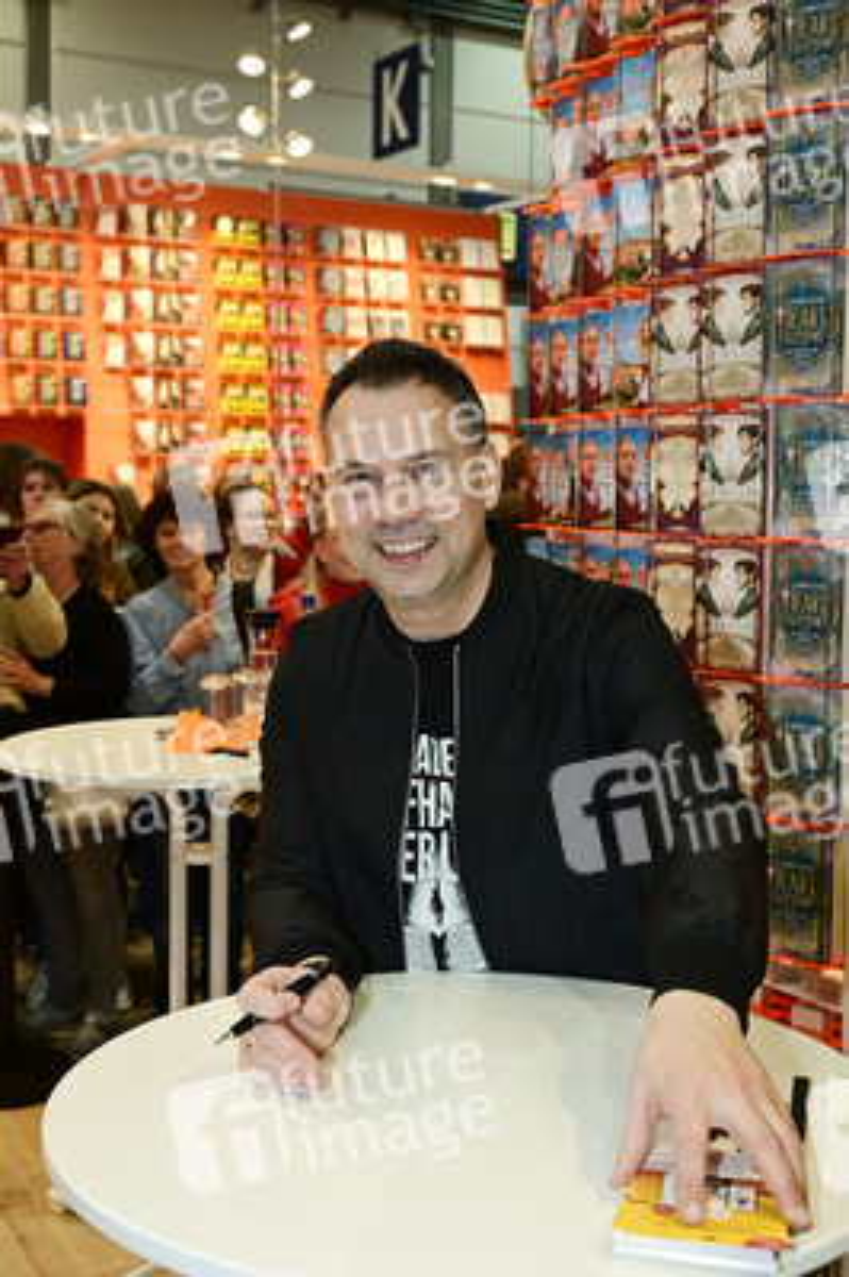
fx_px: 1453
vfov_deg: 47.4
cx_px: 424
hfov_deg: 32.6
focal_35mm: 41
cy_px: 638
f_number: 6.3
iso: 1600
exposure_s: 1/200
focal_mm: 41
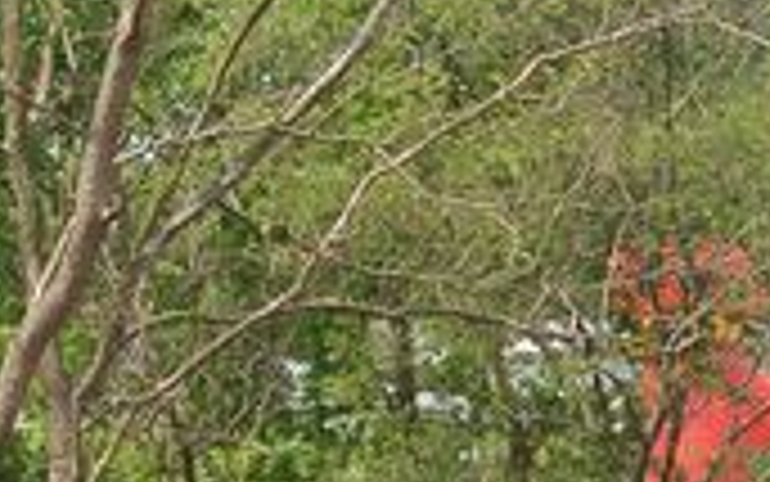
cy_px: 275
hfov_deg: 11.2
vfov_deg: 7.3
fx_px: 3800
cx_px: -297
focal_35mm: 181
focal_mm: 38
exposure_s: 1/250
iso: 200
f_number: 8
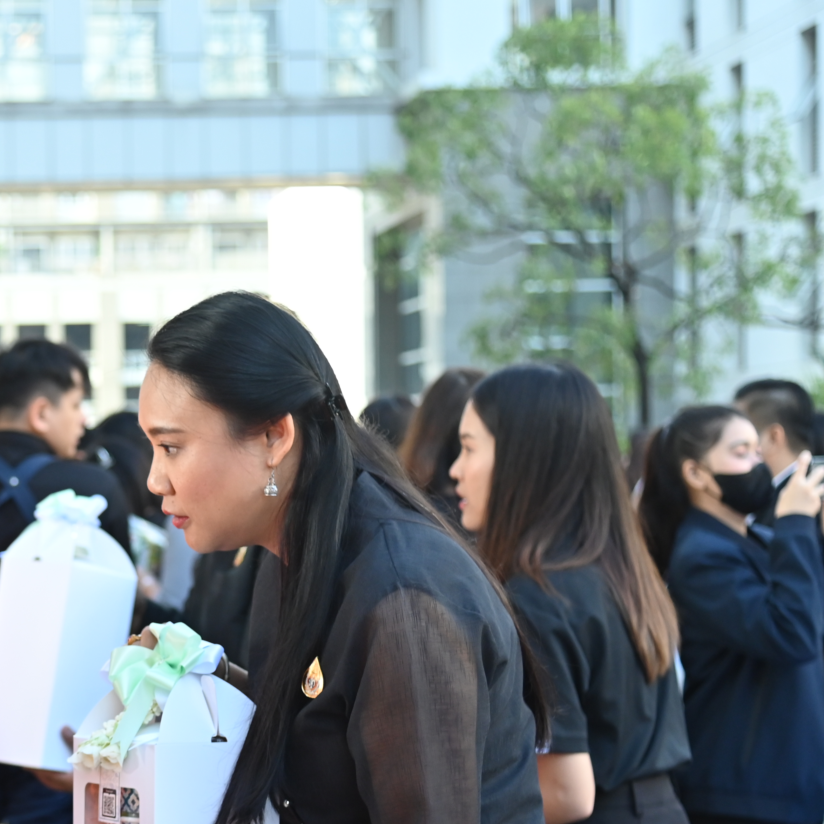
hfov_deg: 17.0
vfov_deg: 17.4
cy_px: 638
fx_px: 2666
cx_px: -96
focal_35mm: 99
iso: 900
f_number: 4
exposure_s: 1/500
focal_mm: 50
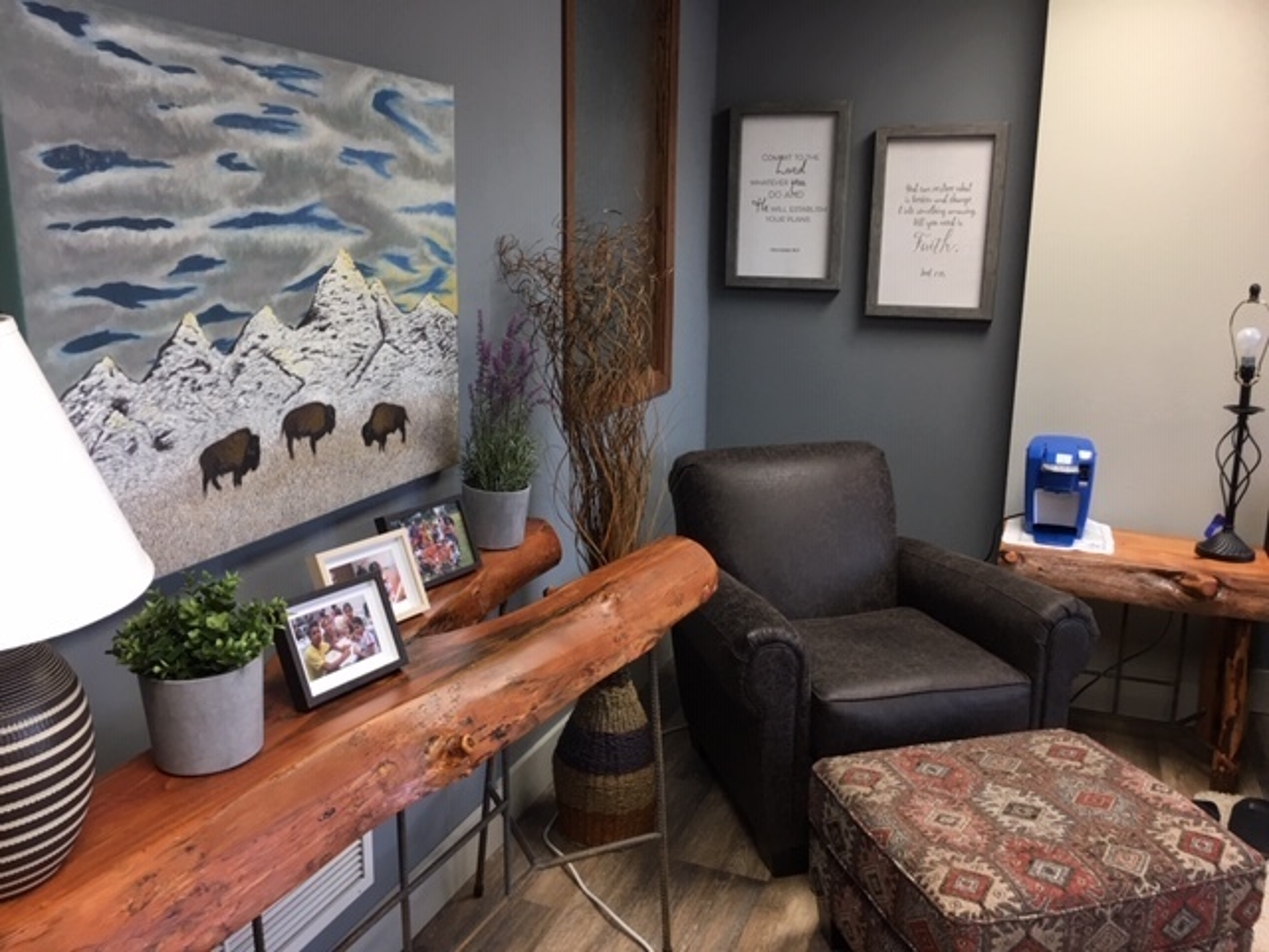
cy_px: 476
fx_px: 1063
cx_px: 634
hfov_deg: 61.7
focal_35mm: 29
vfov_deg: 48.2
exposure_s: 1/15
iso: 32
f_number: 2.2
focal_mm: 4.15
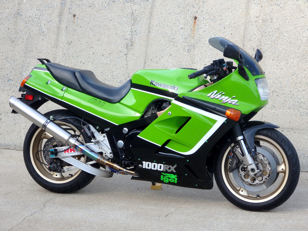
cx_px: 154
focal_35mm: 80
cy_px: 116
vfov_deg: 18.4
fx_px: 712
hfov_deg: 24.4
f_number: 4.6
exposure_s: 1/320
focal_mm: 14.4
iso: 125
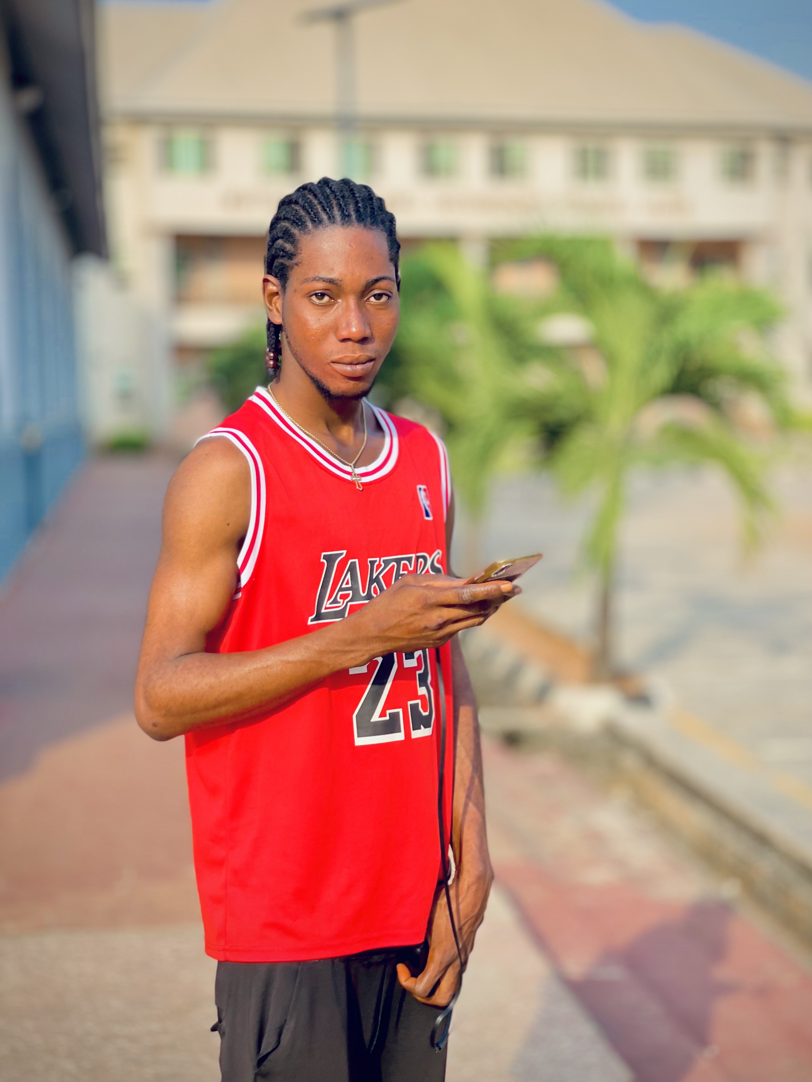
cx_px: 406
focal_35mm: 64
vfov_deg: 30.3
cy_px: 541
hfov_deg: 22.9
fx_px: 2002
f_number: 2.2
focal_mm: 7.5
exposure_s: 1/419
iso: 32
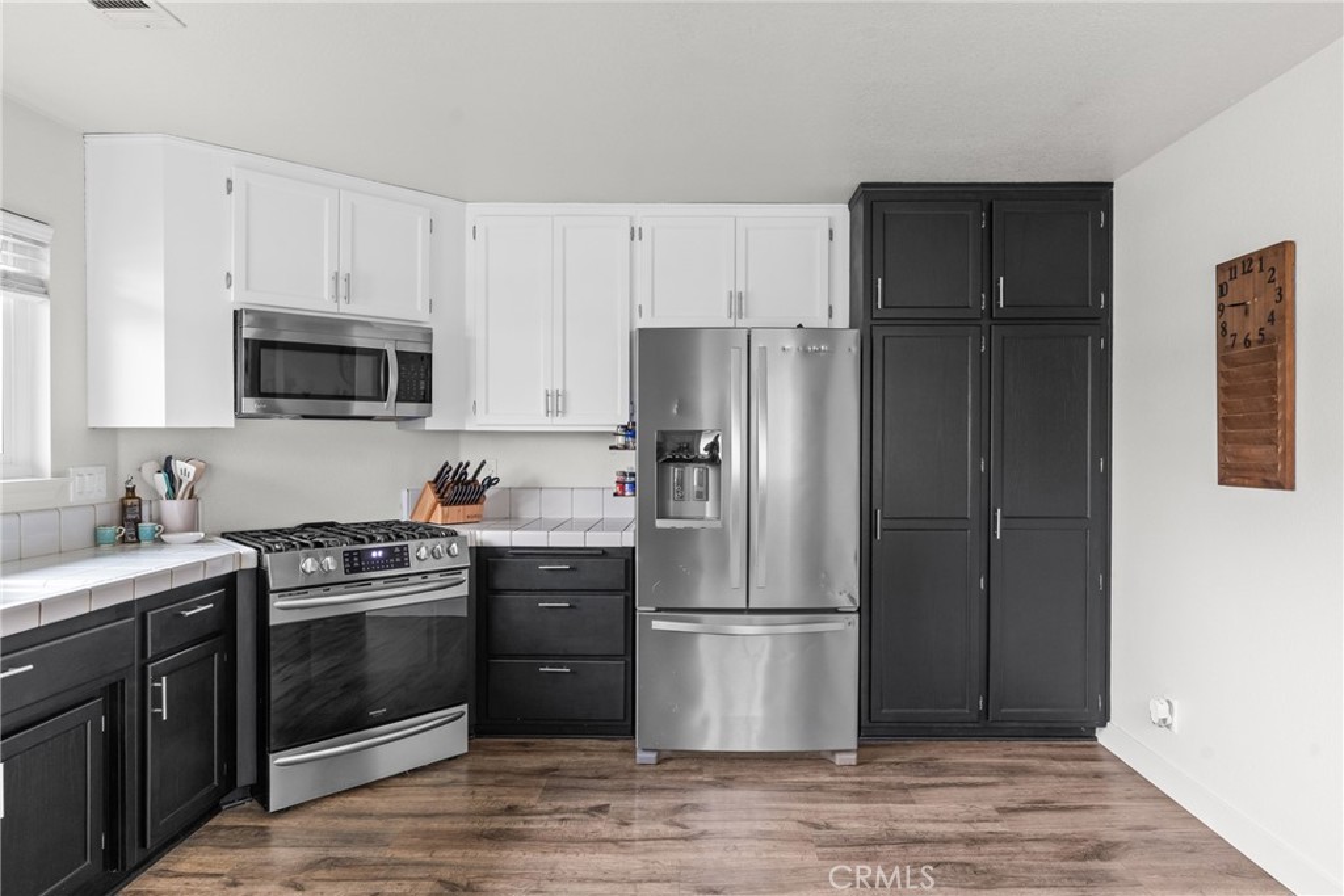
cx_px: 672
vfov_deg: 61.9
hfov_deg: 84.0
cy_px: 448
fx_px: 747
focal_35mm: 20
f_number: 8
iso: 1000
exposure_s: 2
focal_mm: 20
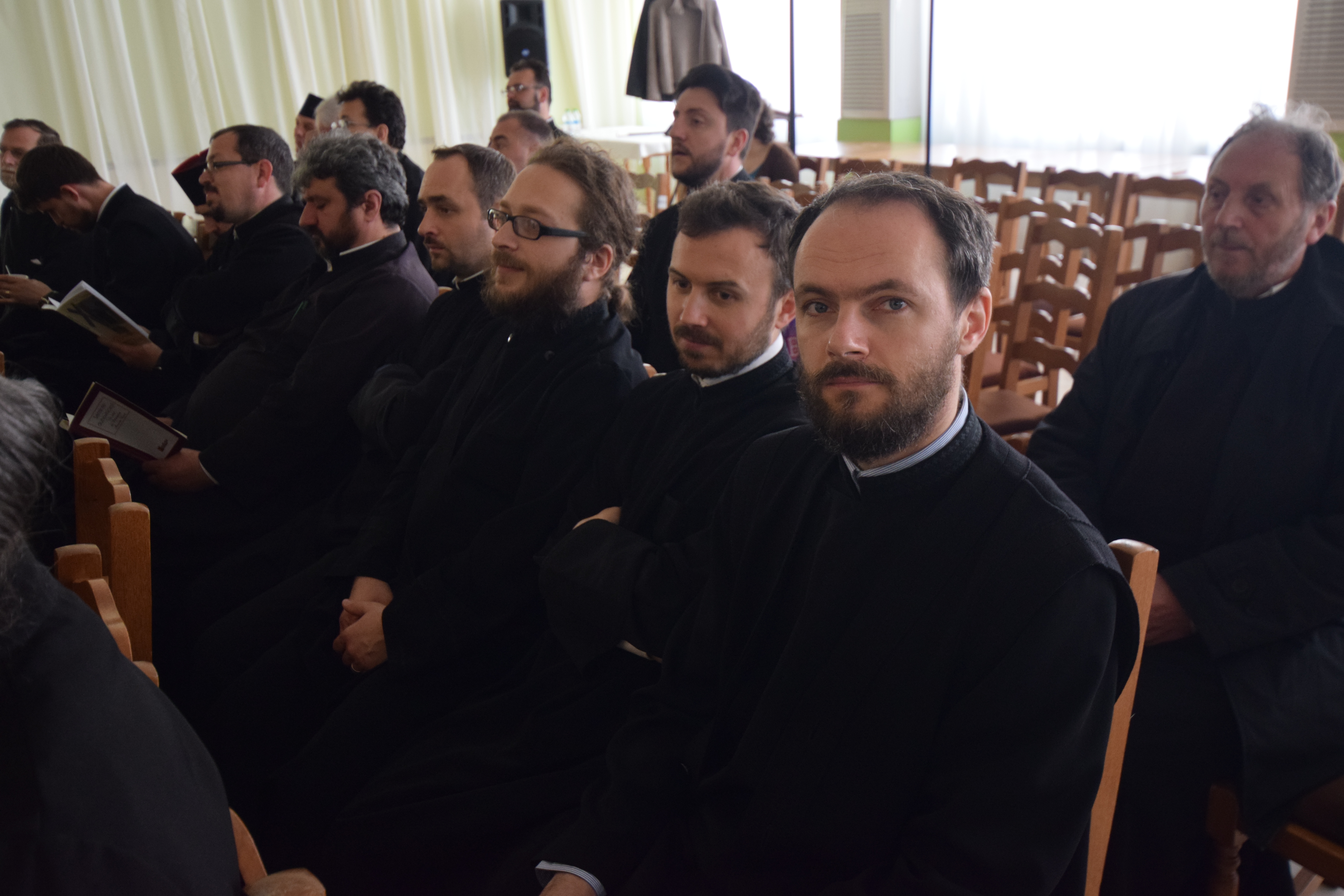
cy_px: 448
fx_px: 1232
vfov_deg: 40.0
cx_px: 672
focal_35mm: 33
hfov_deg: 57.2
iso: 1000
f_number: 4.5
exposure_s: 1/50
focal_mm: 22
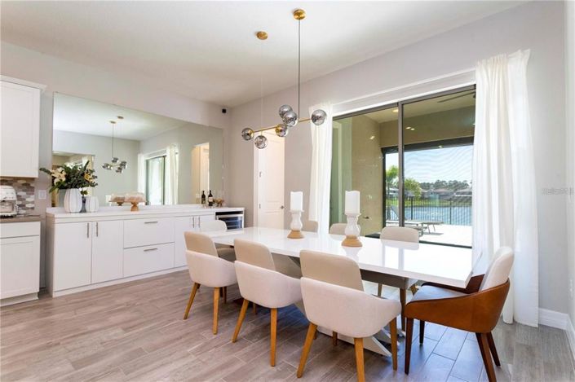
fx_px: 271
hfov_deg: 93.3
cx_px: 288
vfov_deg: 70.4
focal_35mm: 17
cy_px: 191
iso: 800
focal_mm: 17
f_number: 22
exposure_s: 1/80
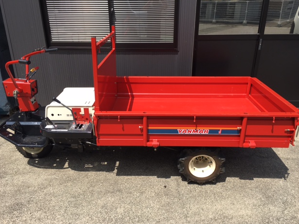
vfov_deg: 46.8
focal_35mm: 30
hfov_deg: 60.0
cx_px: 148
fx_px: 259
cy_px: 114
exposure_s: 1/962
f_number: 2.2
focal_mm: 4.15
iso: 25
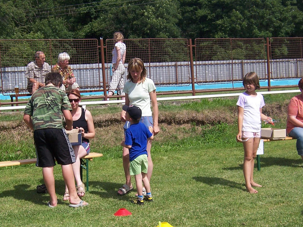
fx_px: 604
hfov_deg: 28.1
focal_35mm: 69
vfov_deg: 21.2
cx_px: 116
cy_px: 145
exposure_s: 1/1000
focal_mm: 8.2
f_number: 4
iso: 80
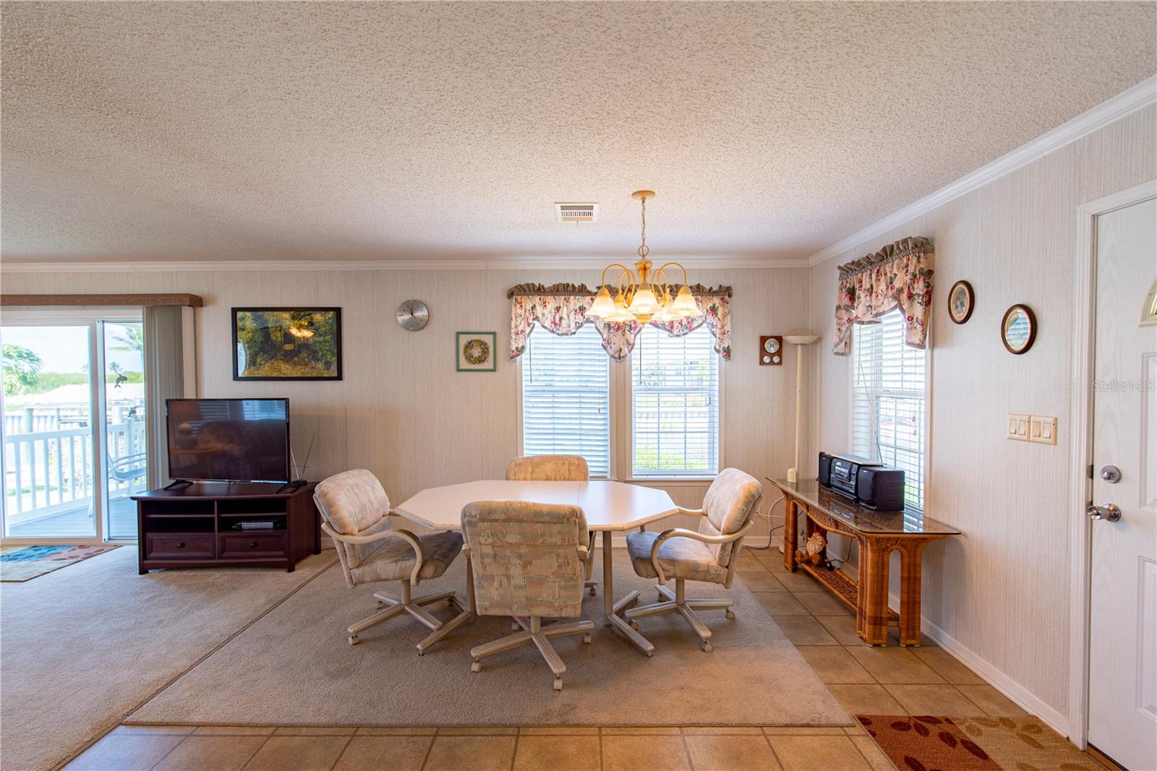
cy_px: 386
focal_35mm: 15
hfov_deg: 100.4
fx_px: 482
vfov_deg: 77.3
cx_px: 578
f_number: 4.5
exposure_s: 1/80
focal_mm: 15
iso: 100
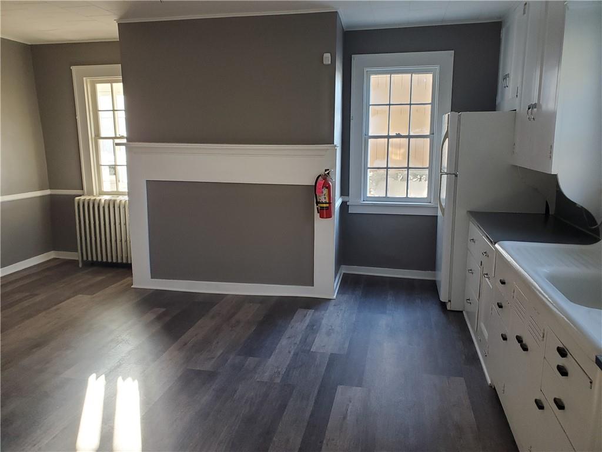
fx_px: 452
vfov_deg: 53.1
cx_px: 301
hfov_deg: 67.3
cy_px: 226
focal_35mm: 26
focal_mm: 4.3
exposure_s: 1/86
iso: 320
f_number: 2.4
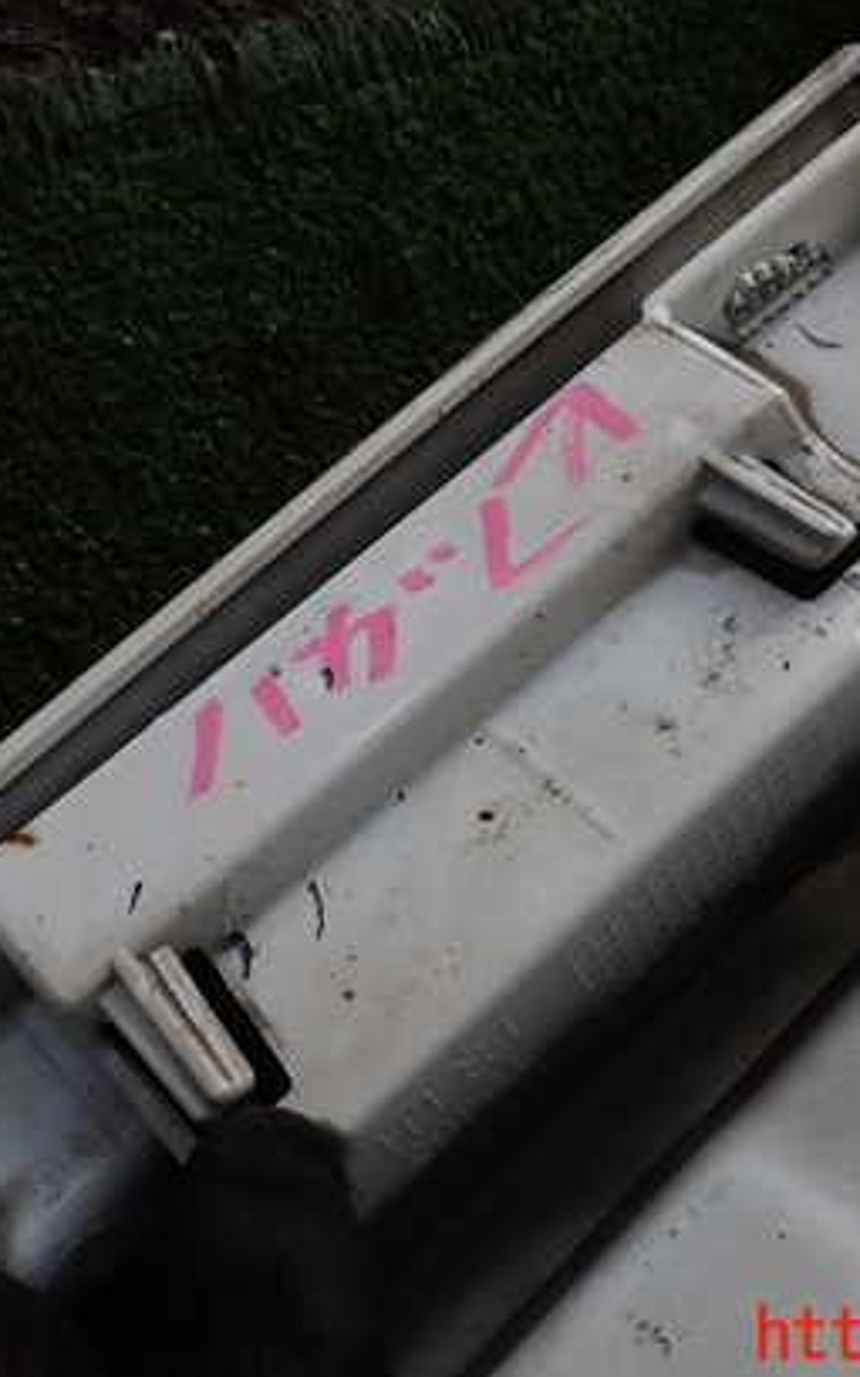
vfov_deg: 50.3
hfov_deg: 32.7
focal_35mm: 39
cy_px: 621
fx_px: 1463
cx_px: 506
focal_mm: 4.5
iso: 100
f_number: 2.8
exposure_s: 1/125
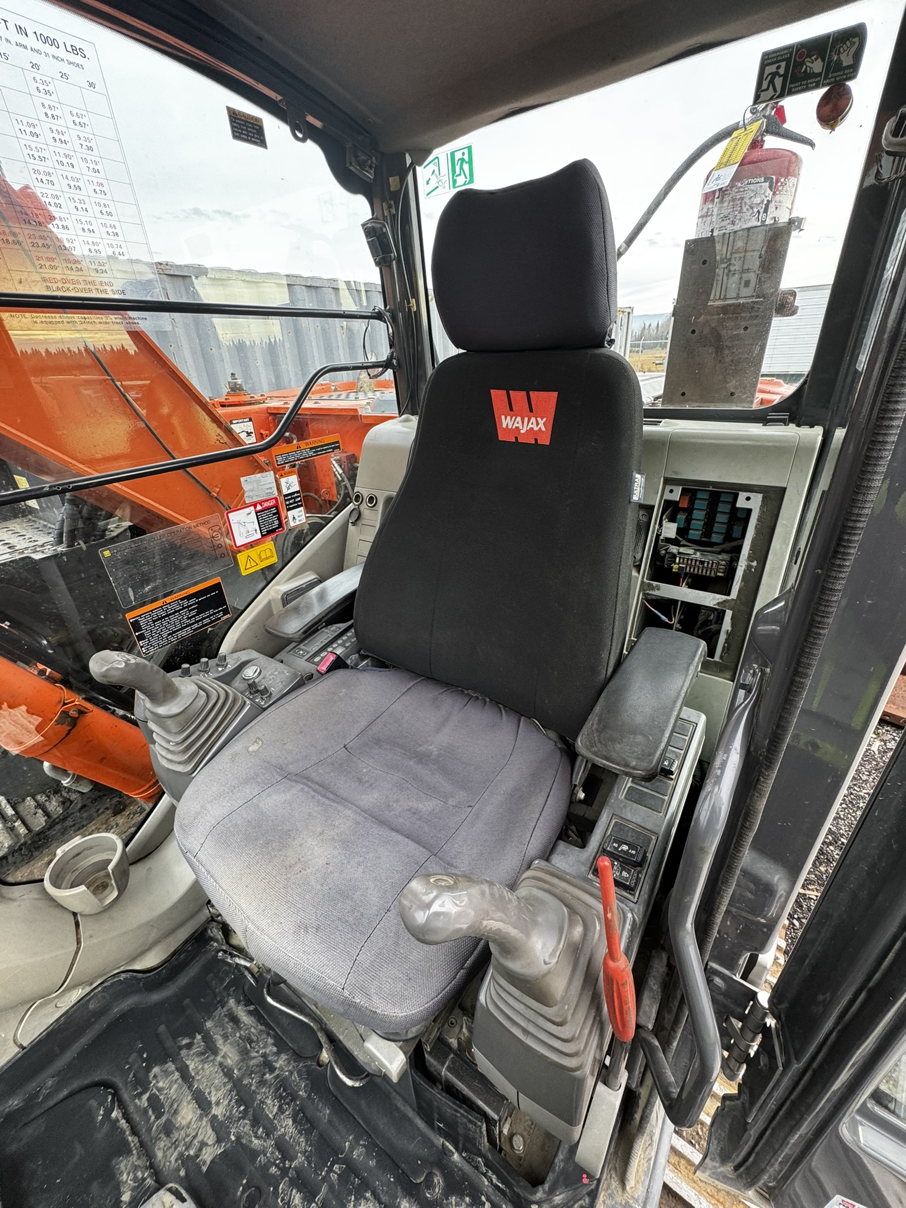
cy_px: 604
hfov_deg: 85.7
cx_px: 453
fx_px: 489
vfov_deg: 102.1
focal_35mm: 14
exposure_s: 1/99
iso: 100
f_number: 2.2
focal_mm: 2.22
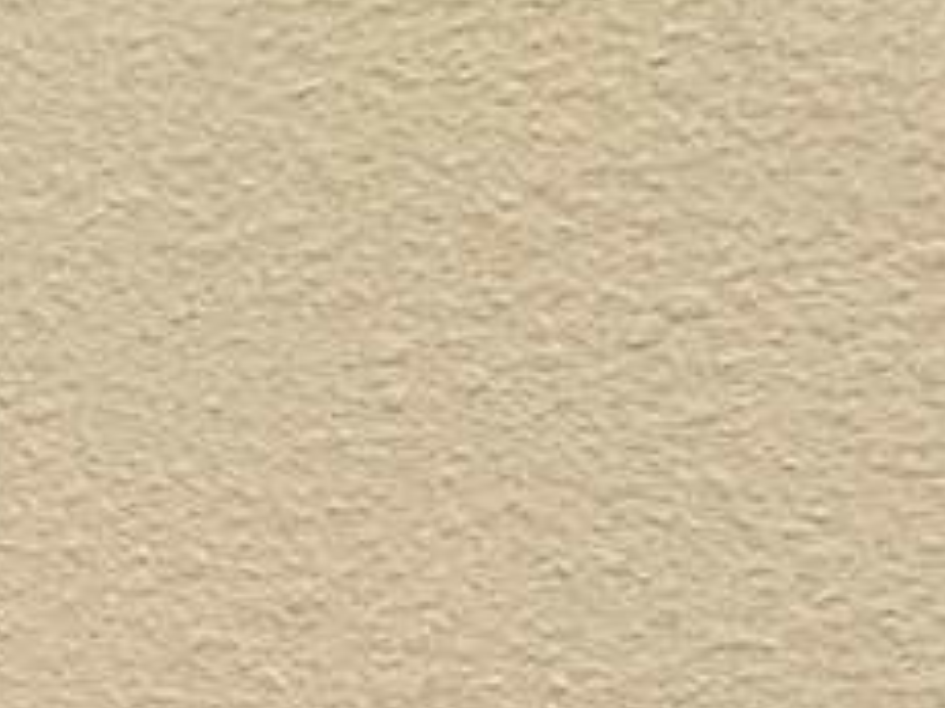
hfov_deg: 10.6
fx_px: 2647
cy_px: 769
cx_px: -2090
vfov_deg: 14.9
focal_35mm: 97
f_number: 2.2
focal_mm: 2.22
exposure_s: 1/120
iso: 250
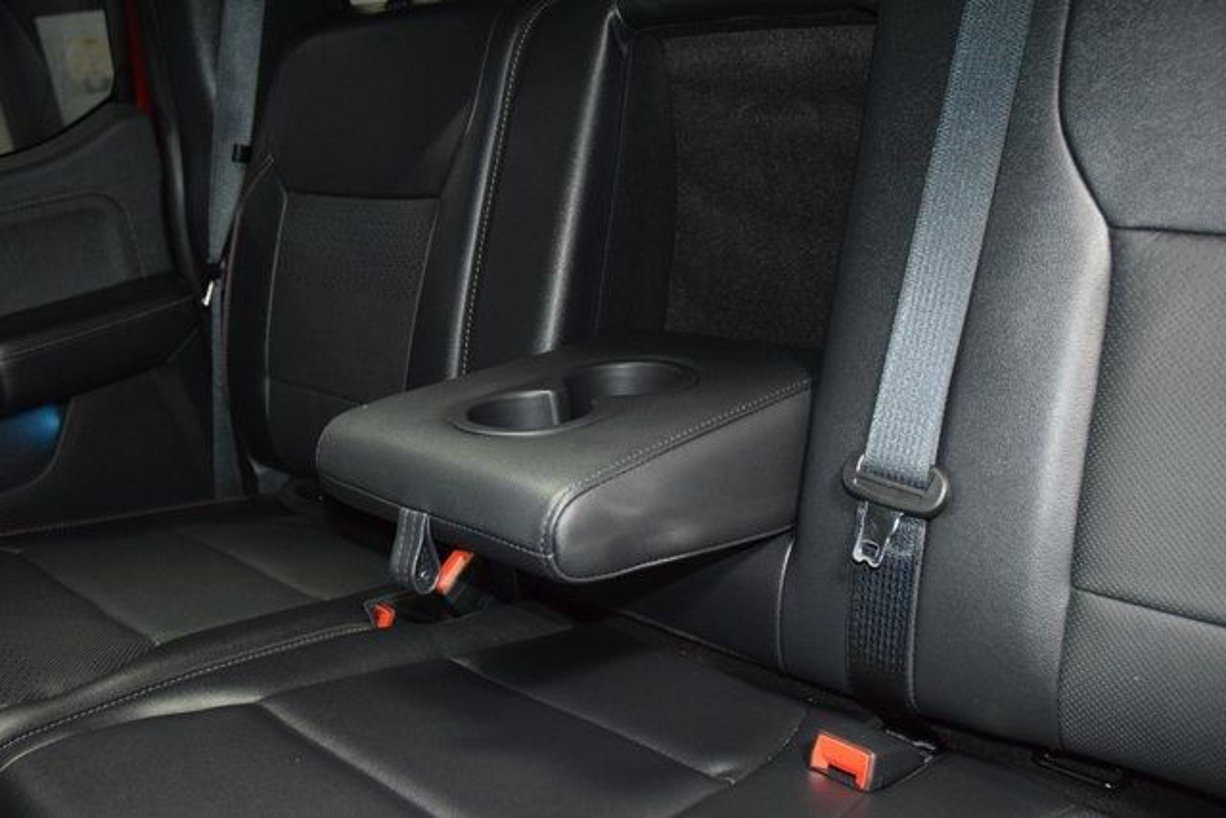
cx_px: 613
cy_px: 409
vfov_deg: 40.0
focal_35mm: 33
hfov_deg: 57.2
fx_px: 1124
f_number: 3.5
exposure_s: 1/30
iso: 2800
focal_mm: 22
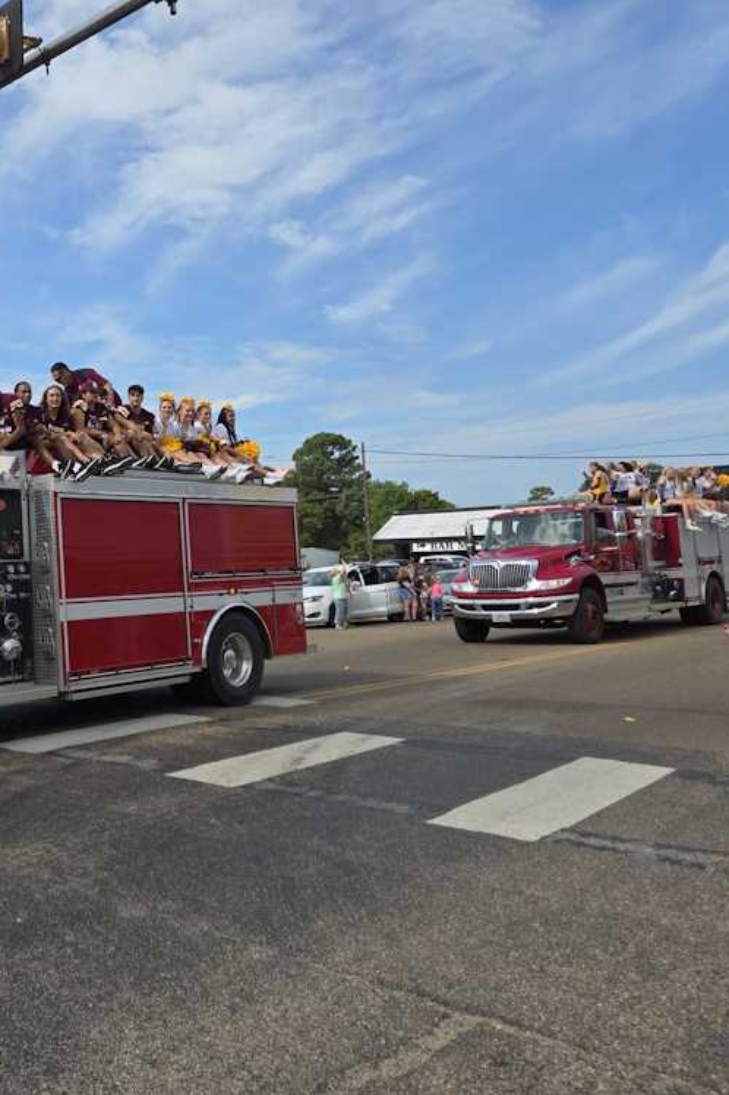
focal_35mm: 32
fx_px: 973
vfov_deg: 58.7
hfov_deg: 37.7
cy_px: 548
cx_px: 40
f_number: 1.8
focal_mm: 5.4
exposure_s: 1/1967
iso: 25
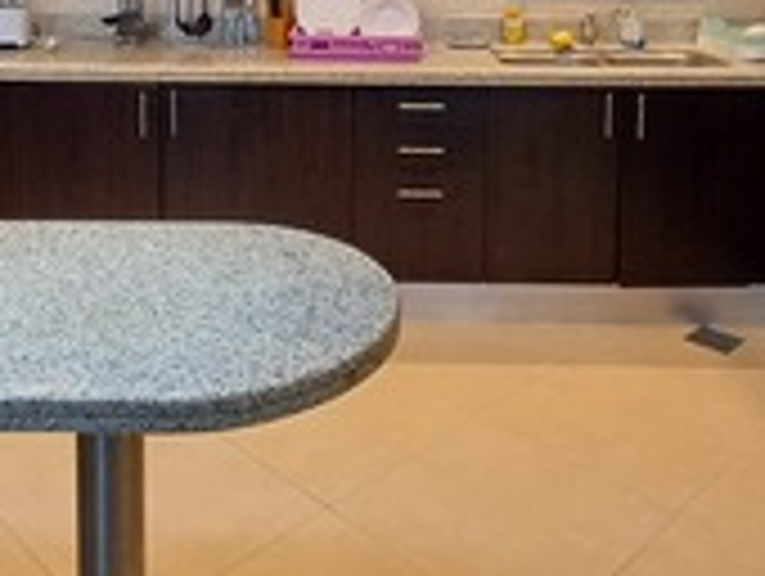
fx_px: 952
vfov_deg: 31.4
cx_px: 308
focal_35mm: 43
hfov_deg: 43.6
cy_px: 16
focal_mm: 1.64
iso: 160
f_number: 2.2
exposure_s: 1/33
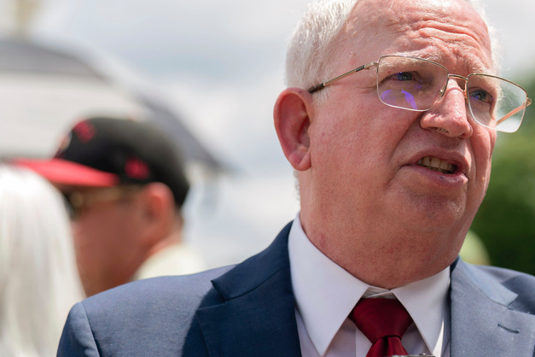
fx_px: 1917
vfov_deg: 10.6
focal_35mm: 129
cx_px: 431
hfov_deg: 15.8
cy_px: 242
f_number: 3.2
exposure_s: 1/2000
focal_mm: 79
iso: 100
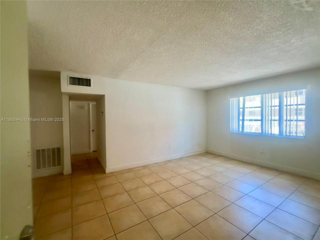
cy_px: 120
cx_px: 160
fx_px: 129
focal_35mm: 14
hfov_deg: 102.1
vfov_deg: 85.7
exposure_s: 1/120
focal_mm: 2.22
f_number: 2.2
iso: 250
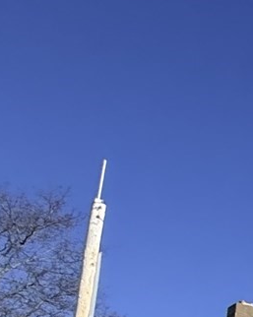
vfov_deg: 19.8
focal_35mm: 87
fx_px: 815
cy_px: 441
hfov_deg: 9.5
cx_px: 893
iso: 64
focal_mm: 2.22
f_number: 2.2
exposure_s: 1/5155
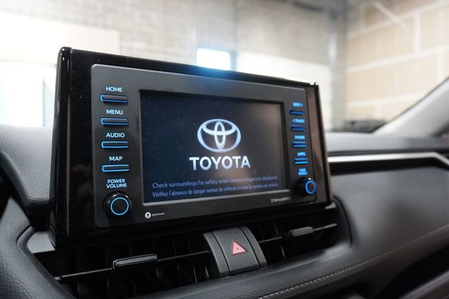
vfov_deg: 53.1
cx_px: 224
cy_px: 150
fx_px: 299
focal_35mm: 24
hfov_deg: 73.8
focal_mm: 16
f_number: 3.5
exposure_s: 1/60
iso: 4000
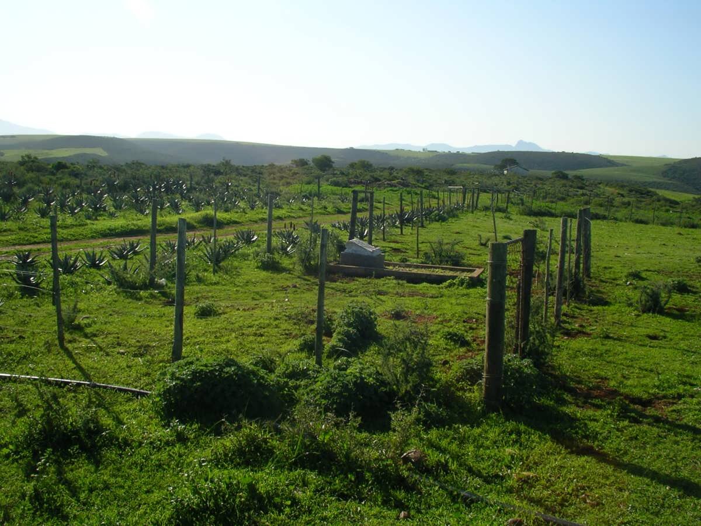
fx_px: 749
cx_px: 350
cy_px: 263
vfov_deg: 38.7
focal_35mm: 37
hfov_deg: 50.1
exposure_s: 1/160
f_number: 6.9
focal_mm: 5.7
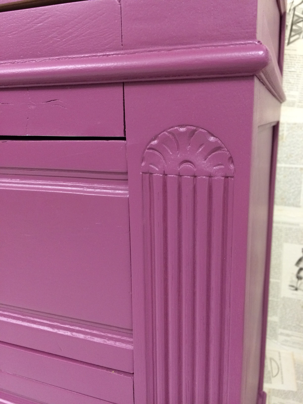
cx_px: 152
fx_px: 338
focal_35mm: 29
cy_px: 202
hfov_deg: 48.2
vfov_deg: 61.7
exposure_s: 1/33
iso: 250
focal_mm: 4.15
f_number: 2.2
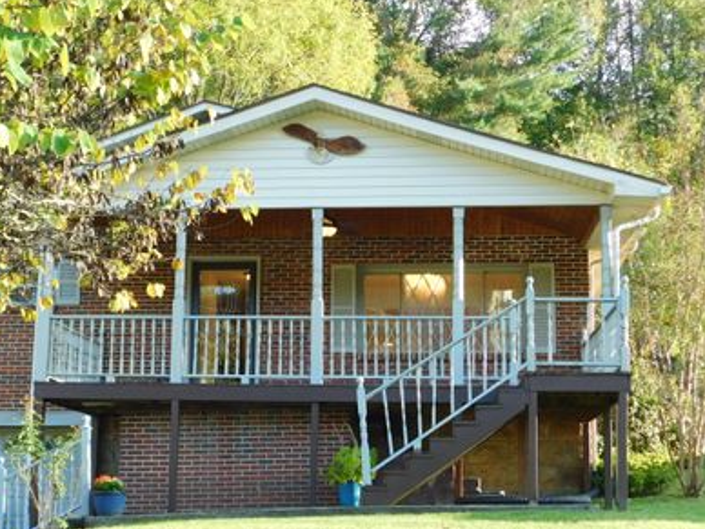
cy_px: 330
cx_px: 260
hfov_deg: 33.1
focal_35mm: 58
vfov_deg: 25.2
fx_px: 1181
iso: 125
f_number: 3.7
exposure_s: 1/80
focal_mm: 8
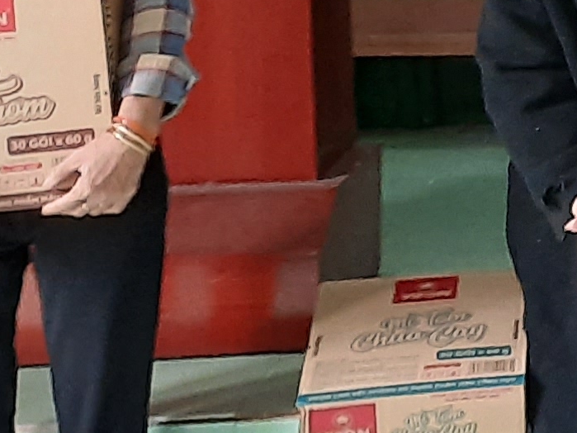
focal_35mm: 143
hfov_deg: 11.1
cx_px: 1473
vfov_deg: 10.0
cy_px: -226
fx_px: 2383
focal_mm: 4.6
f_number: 2
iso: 320
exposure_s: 1/33
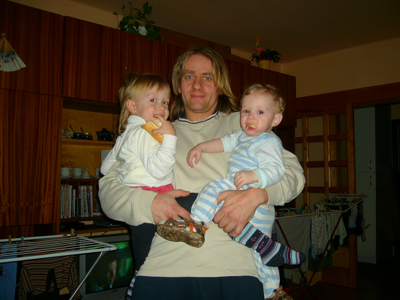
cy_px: 150
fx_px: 404
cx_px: 200
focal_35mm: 35
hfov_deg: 52.6
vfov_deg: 40.7
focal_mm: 5.8
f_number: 2.8
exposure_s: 1/60
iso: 50
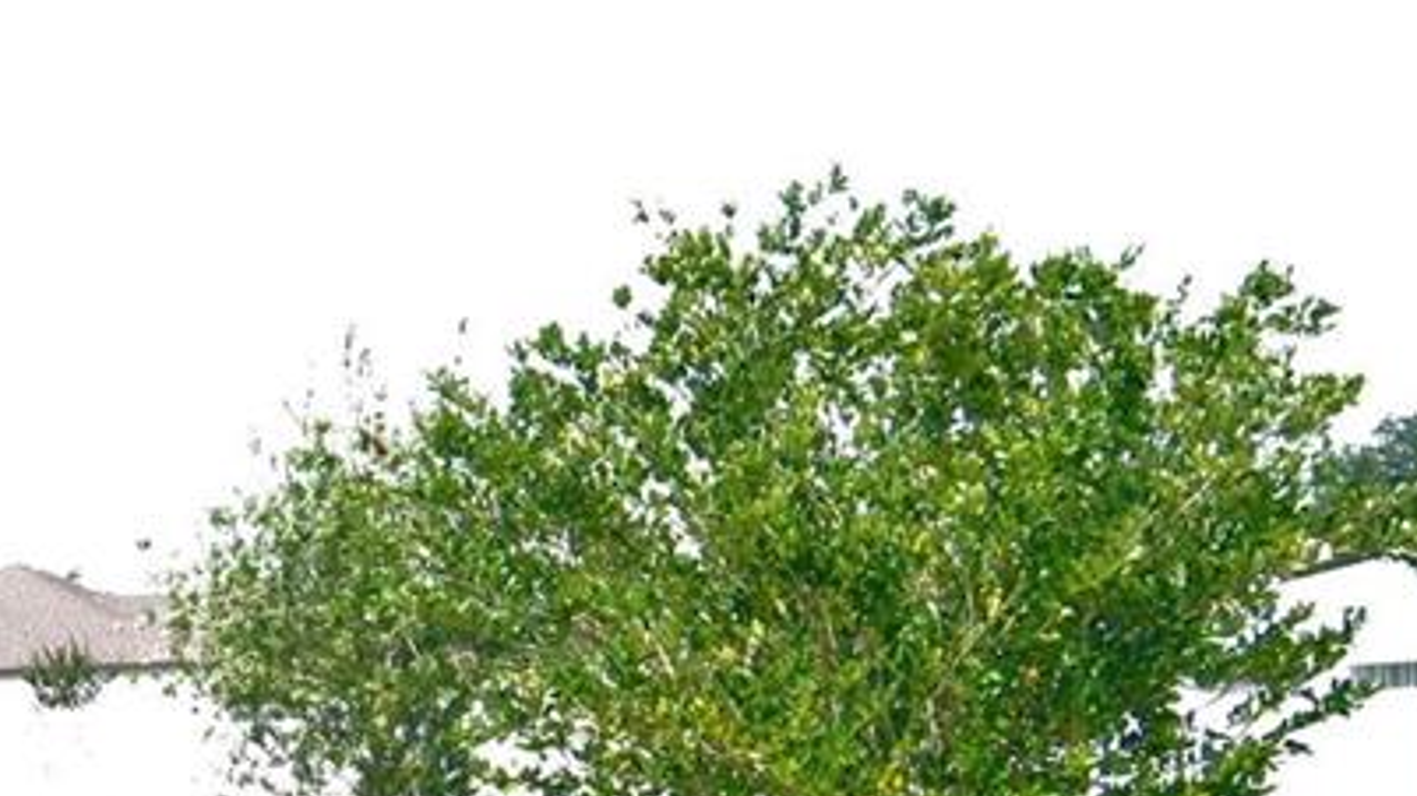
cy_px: 817
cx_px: -7
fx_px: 2705
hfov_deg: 27.6
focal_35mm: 72
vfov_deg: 16.4
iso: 100
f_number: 3.5
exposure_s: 1/200
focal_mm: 18
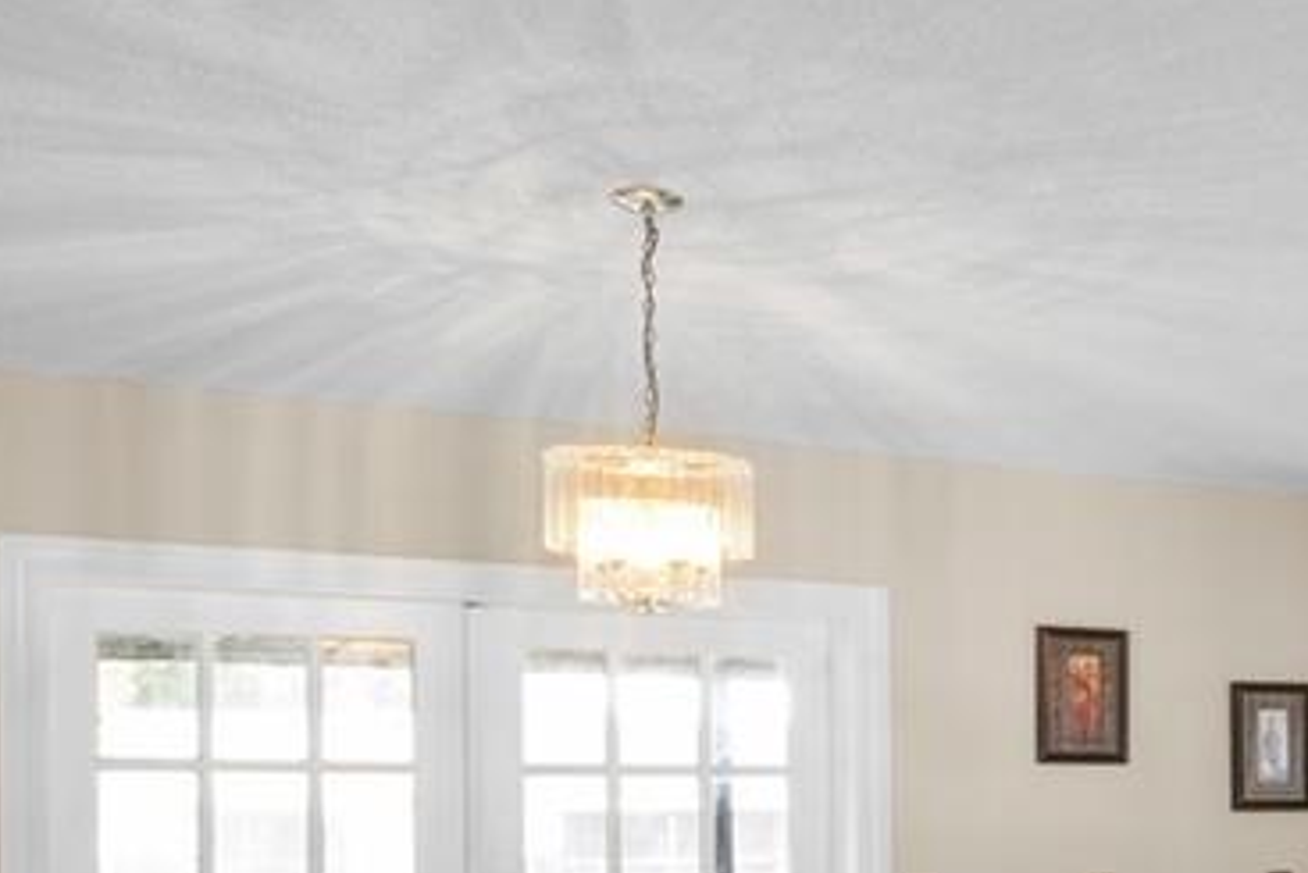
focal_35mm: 61
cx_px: 2256
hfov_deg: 22.3
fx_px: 2217
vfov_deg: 21.4
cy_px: 891
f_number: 9
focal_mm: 14
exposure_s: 1.3
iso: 100
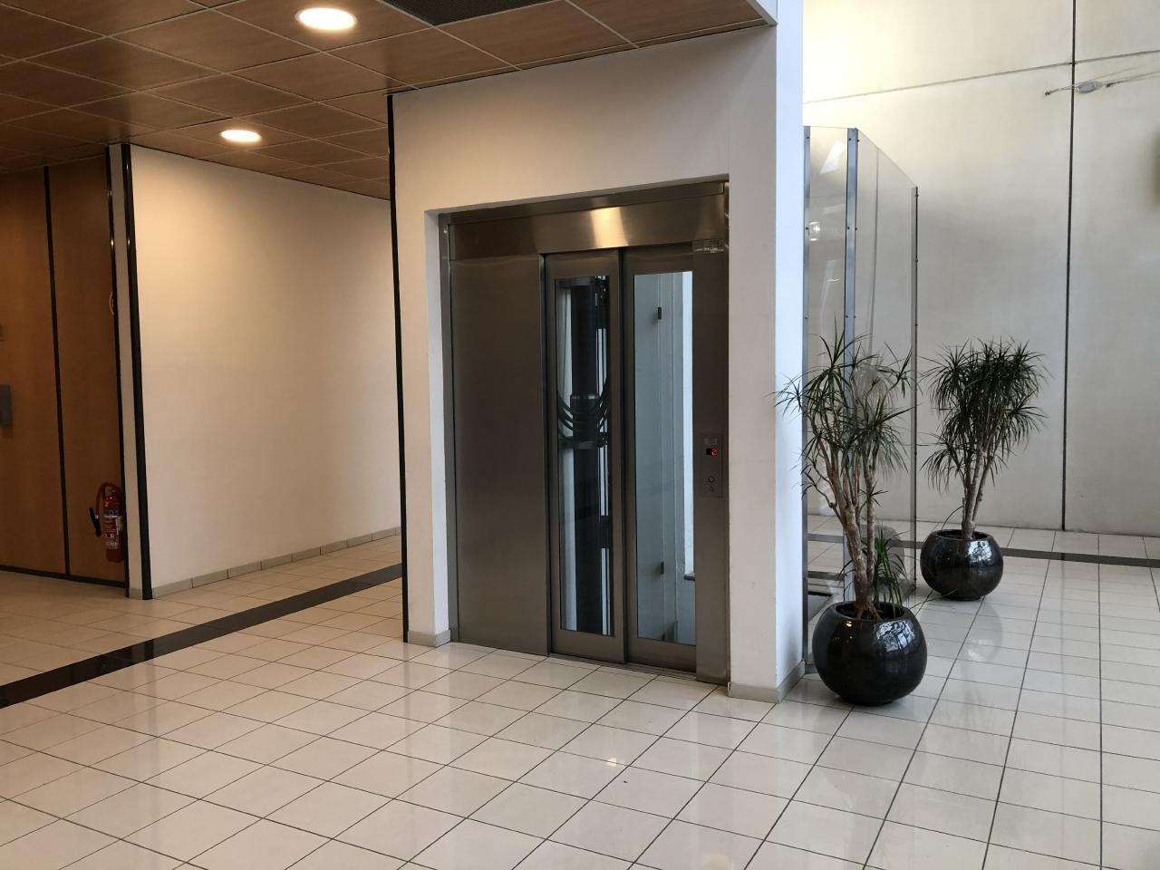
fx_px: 938
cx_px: 580
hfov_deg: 63.4
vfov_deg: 49.7
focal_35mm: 28
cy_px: 435
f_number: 1.8
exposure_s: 1/25
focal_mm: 3.99
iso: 32
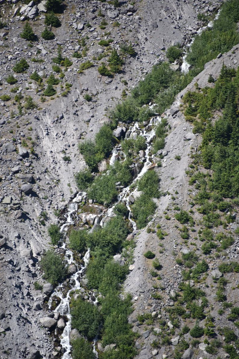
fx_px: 3176
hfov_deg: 4.3
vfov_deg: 6.5
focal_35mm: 319
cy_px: 179
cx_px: 124
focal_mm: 300
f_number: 5.6
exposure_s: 1/640
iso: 180
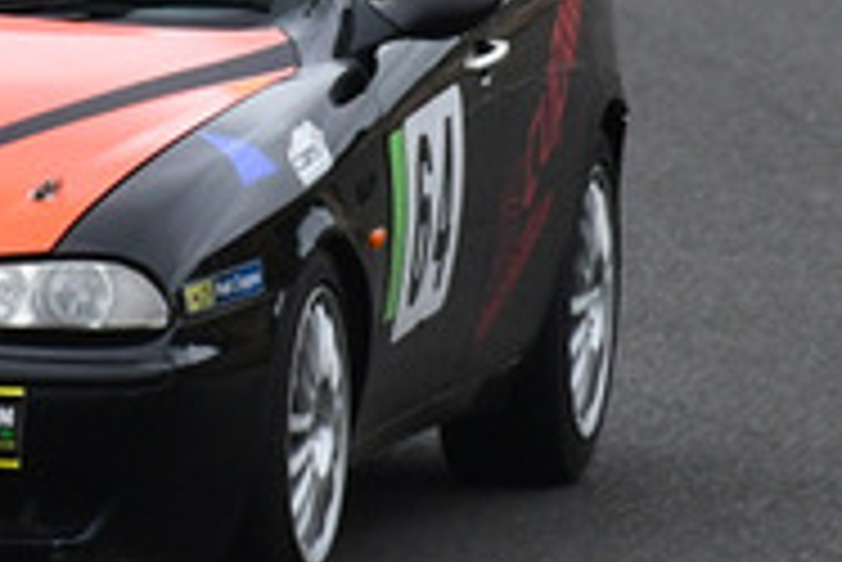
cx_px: -270
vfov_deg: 0.5
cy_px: -477
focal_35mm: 2958
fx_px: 69236
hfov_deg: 0.7
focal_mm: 460
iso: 1000
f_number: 11
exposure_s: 1/640
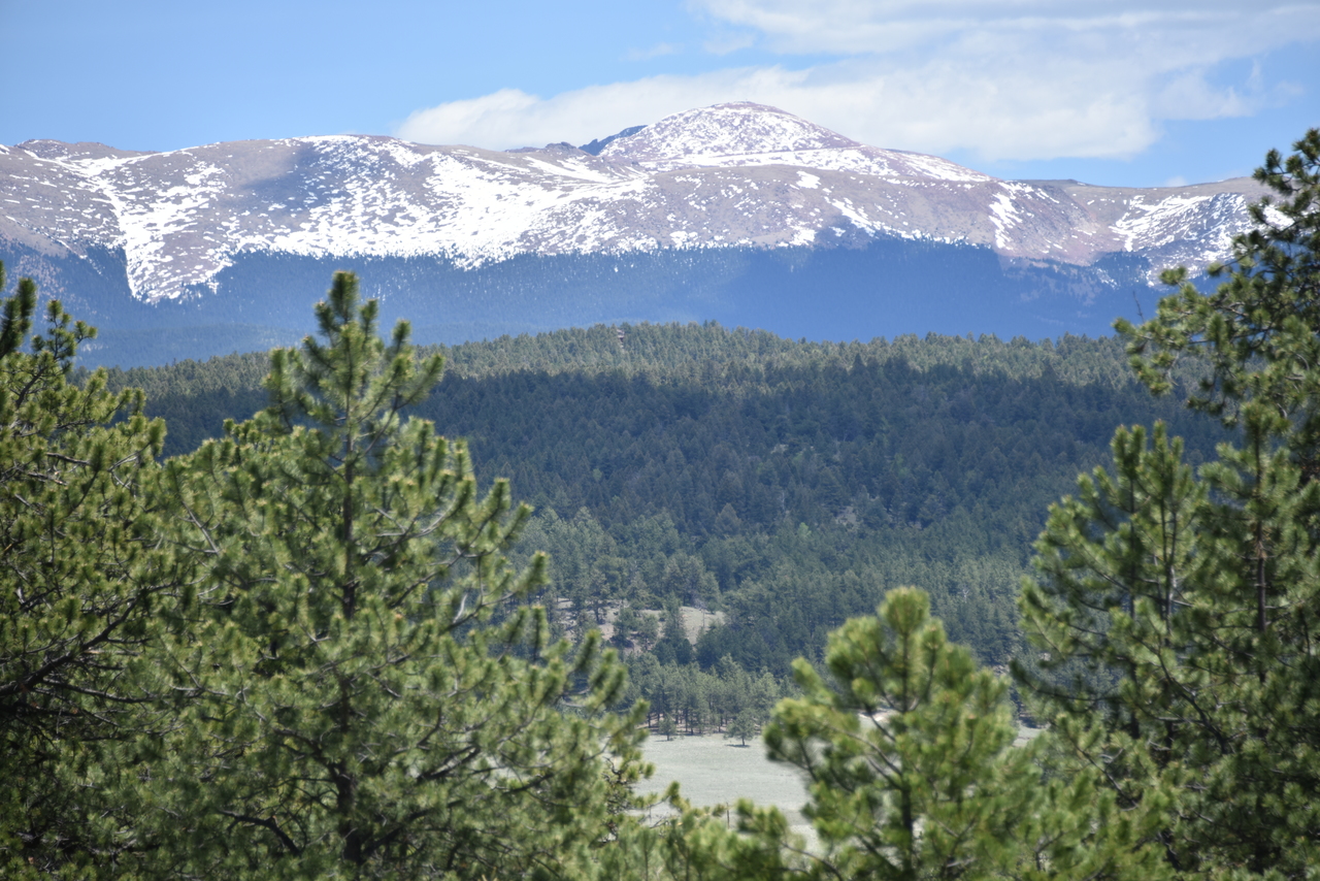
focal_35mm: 230
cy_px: 440
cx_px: 660
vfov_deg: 6.0
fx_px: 8435
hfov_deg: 8.9
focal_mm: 230
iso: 140
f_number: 5.6
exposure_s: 1/500
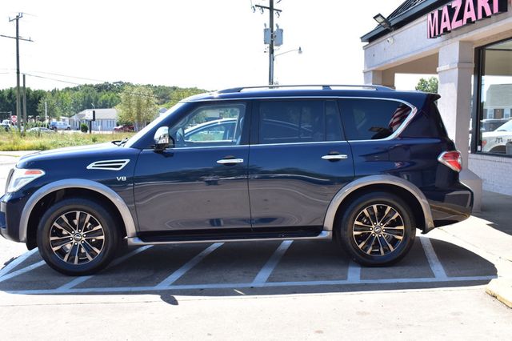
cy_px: 170
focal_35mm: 39
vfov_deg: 34.2
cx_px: 256
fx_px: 554
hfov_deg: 49.6
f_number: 10
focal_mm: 26
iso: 400
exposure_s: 1/320
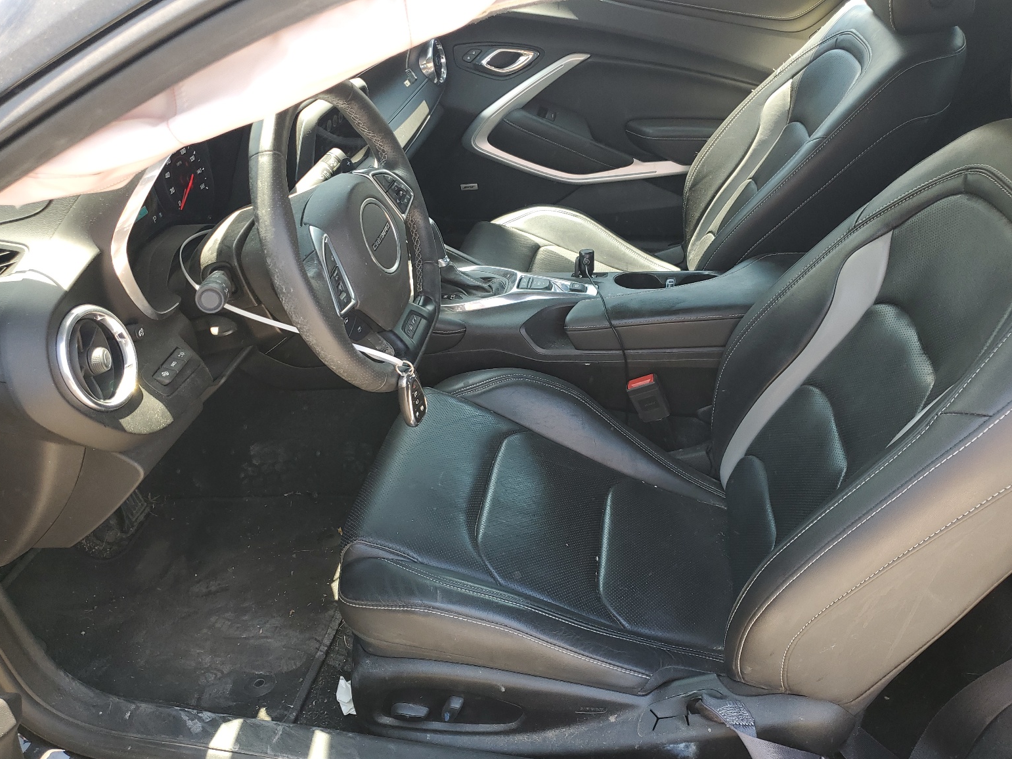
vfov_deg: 51.3
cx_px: 506
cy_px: 393
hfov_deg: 65.3
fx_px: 789
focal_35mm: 27
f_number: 1.5
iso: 50
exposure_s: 1/196
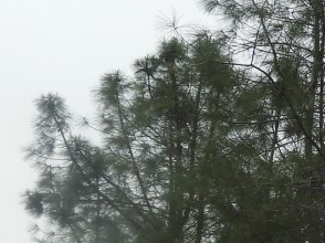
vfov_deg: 10.1
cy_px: 192
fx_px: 1379
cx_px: 590
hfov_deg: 12.3
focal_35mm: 147
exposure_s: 1/640
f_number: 3.5
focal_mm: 5.4
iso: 100
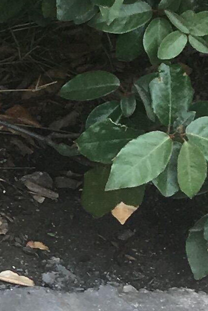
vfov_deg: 10.5
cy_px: 266
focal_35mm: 195
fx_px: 1690
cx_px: -478
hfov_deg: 6.3
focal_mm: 4.15
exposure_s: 1/221
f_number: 2.2
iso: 25
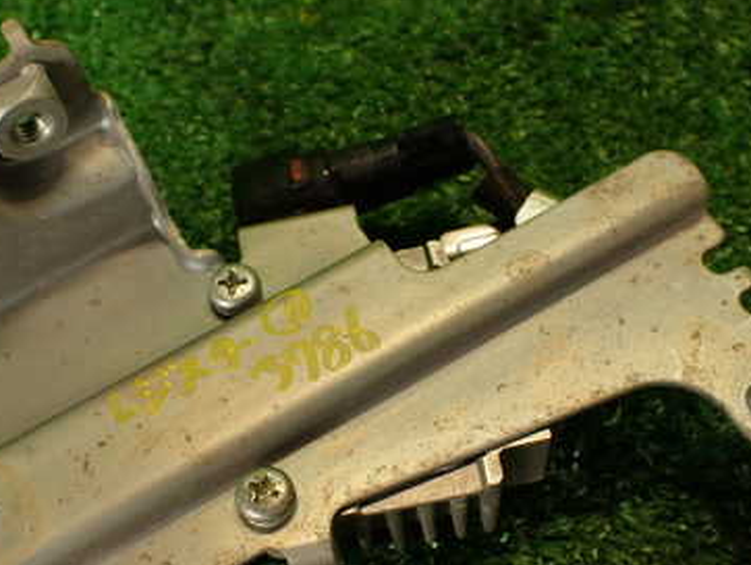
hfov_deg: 36.1
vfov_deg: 27.4
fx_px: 1151
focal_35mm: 53
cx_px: 326
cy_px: 368
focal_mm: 5.79
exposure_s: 1/50
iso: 200
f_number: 2.4
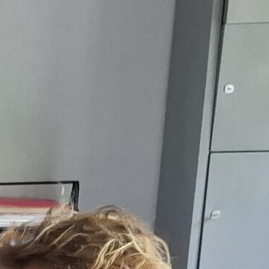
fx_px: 1248
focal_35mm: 142
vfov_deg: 11.4
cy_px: 494
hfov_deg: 10.2
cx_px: -431
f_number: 1.8
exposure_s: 1/50
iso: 250
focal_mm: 5.54
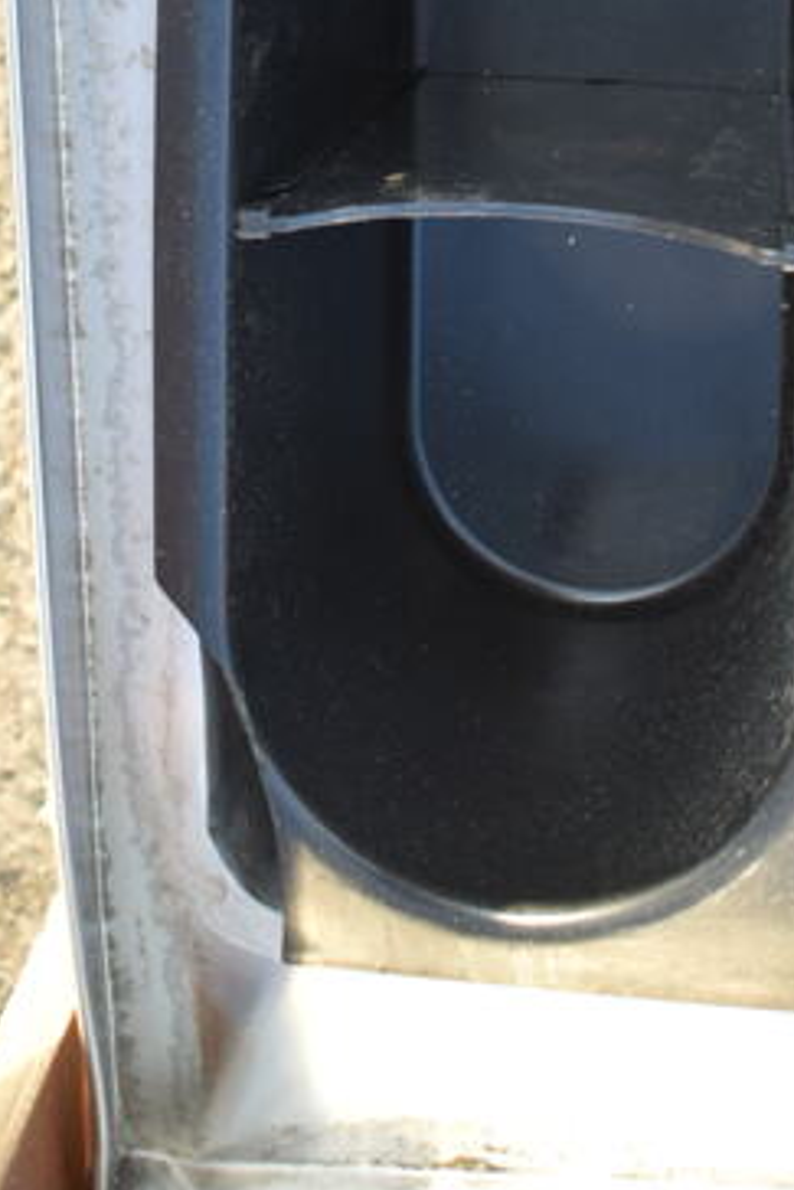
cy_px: -296
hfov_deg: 12.5
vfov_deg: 17.7
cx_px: 405
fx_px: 3611
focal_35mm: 109
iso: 140
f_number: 4.2
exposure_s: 1/125
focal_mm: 29
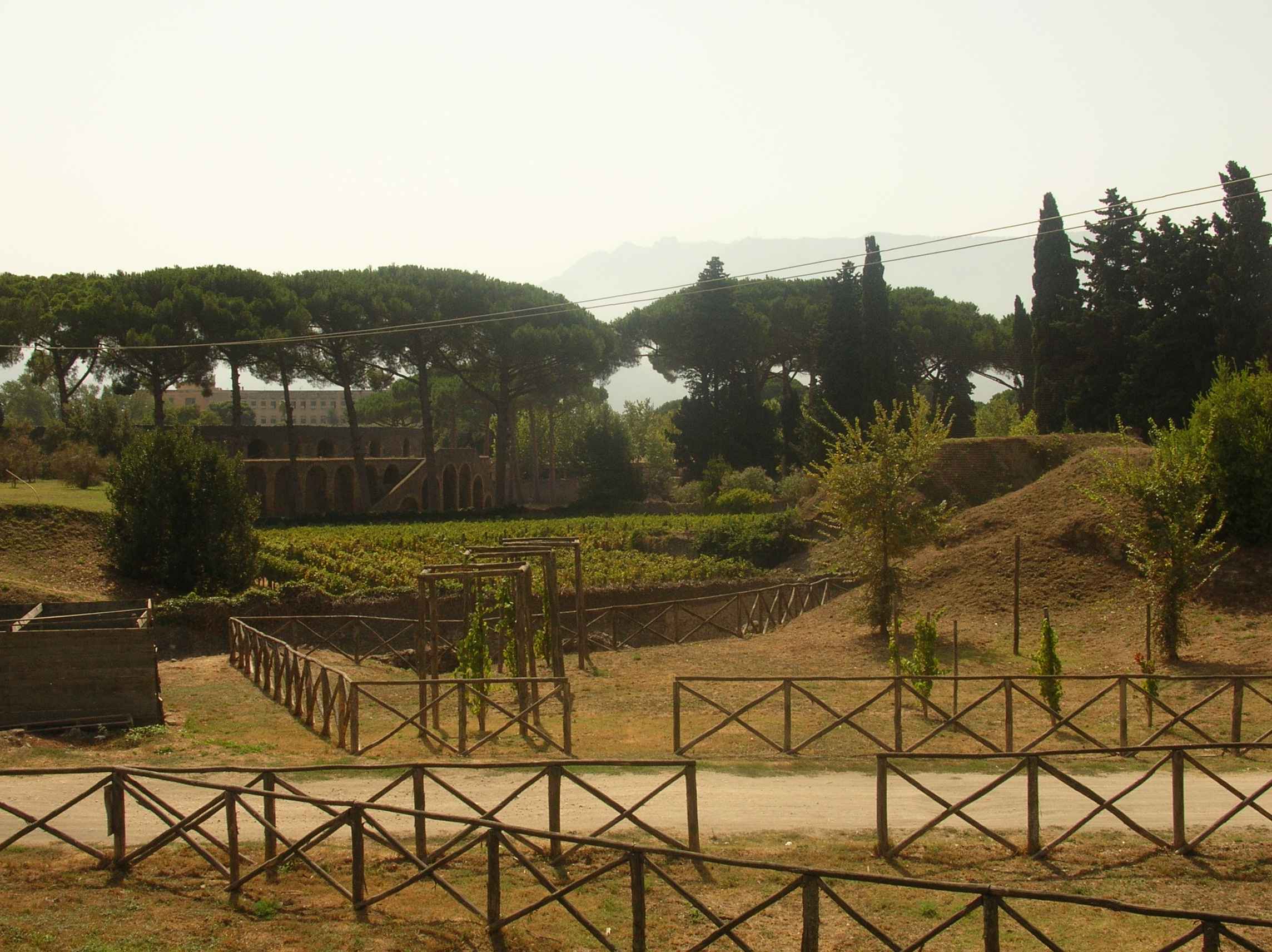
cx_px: 636
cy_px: 476
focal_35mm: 48
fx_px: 1762
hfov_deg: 39.7
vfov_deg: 30.2
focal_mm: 8
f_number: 6.4
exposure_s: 1/256
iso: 50
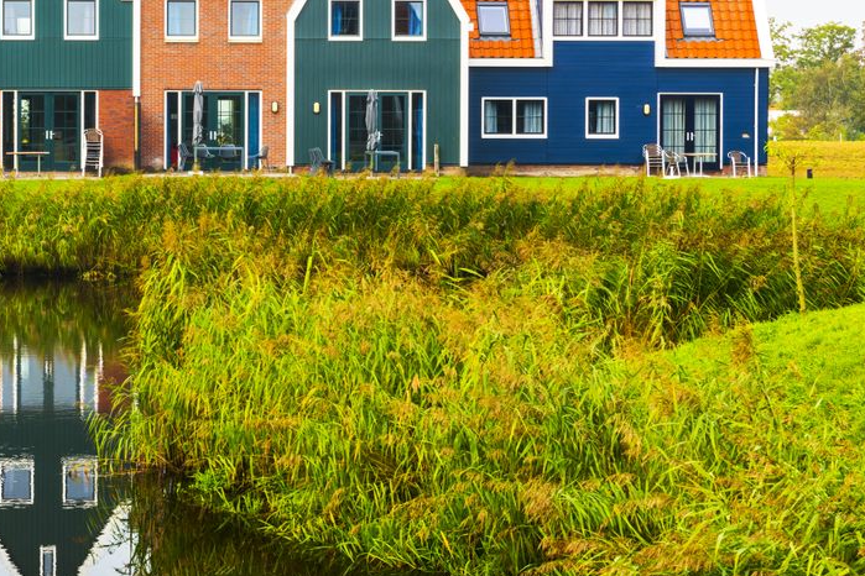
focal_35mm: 99
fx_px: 2379
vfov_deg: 13.8
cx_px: 64
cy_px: 178
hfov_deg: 20.2
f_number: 10
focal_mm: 48
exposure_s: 1/100
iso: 100
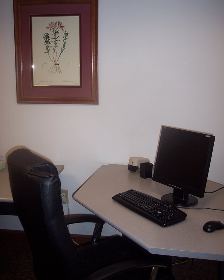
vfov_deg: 44.8
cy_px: 132
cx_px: 113
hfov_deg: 36.5
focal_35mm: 41
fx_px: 340
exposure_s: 1/60
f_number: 2.8
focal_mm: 8
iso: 100
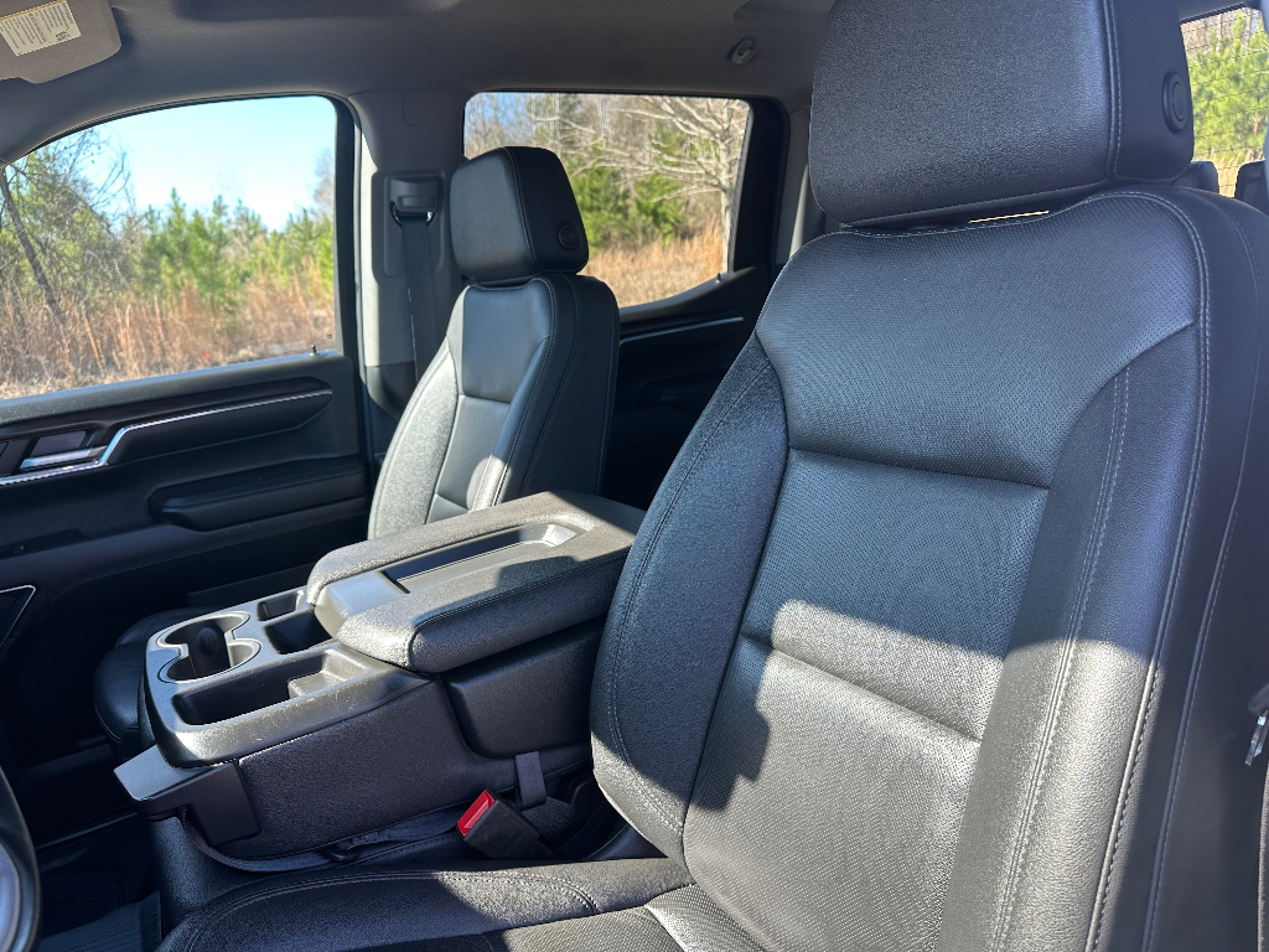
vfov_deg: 56.8
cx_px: 634
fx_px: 880
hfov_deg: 71.6
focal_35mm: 24
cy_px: 476
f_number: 1.78
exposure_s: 1/240
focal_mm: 6.86
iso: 64
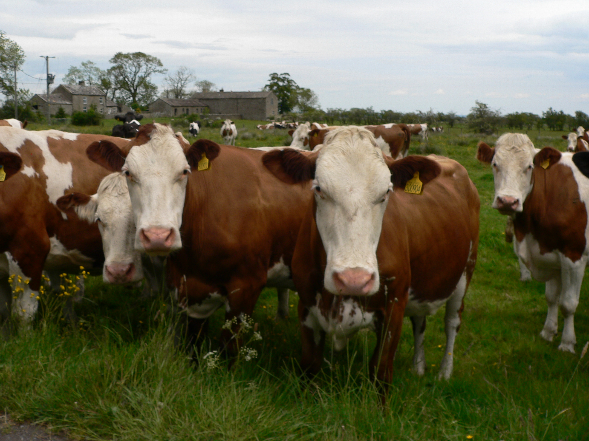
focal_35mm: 36
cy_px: 220
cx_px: 294
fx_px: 613
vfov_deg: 39.7
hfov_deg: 51.4
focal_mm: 6
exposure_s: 1/500
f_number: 4.6
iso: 80
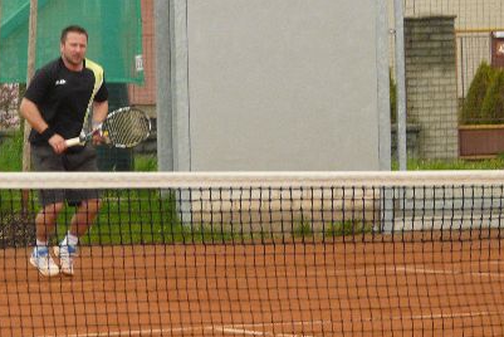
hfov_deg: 6.1
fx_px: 4763
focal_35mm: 340
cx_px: 108
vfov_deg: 4.0
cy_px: 73
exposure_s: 1/200
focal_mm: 27
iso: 200
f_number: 3.6
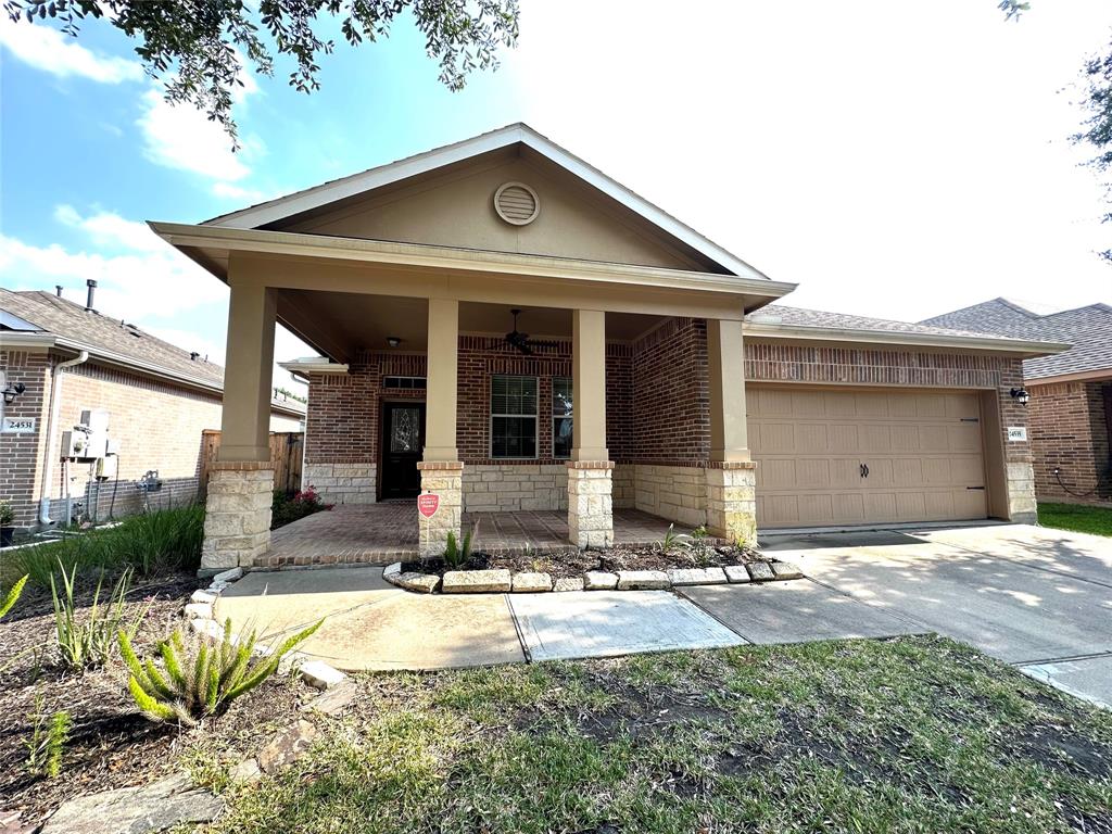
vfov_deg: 85.7
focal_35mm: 14
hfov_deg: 102.1
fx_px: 450
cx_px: 556
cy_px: 417
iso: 40
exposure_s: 1/330
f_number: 2.2
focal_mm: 2.22
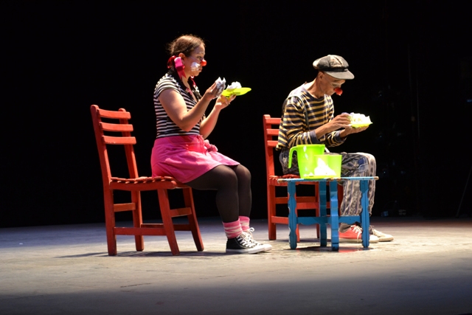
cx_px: 236
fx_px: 983
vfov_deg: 18.2
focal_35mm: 75
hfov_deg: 27.0
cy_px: 158
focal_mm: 50
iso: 900
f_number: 5.6
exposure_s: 1/15
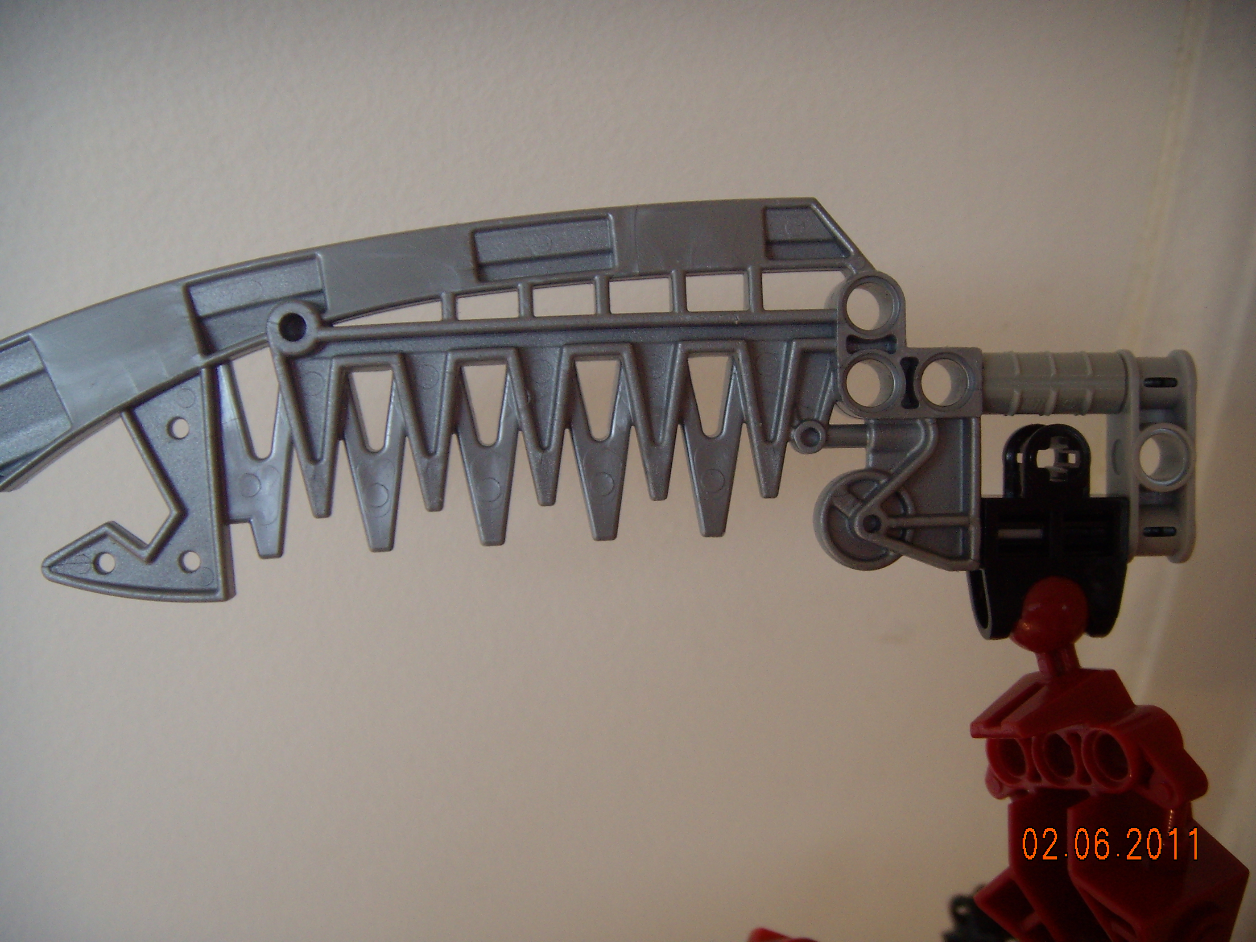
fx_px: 1379
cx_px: 628
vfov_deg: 37.7
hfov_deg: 49.0
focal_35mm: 38
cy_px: 471
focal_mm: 6.4
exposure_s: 1/24
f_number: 3.5
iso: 100
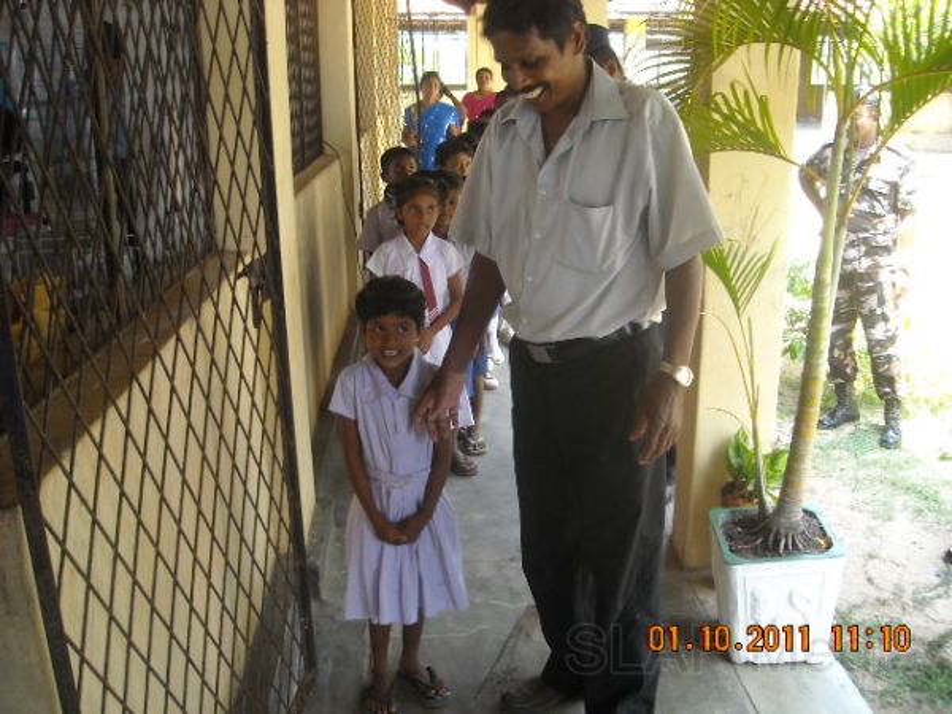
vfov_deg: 40.7
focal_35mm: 35
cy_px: 357
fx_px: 963
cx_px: 476
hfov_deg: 52.6
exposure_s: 1/60
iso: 118
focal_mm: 5.7
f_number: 2.8
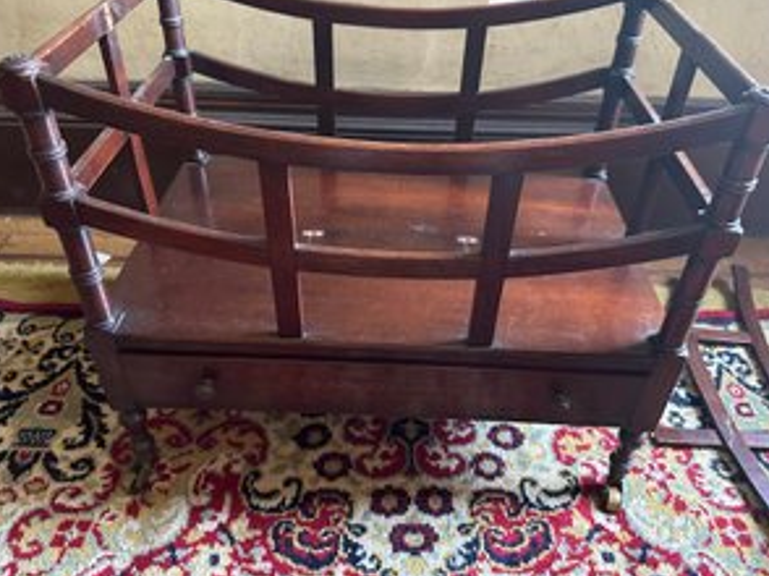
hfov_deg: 63.5
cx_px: 394
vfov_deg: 49.6
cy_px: 261
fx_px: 622
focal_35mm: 28
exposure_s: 1/40
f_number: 1.78
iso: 1000
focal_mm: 6.86
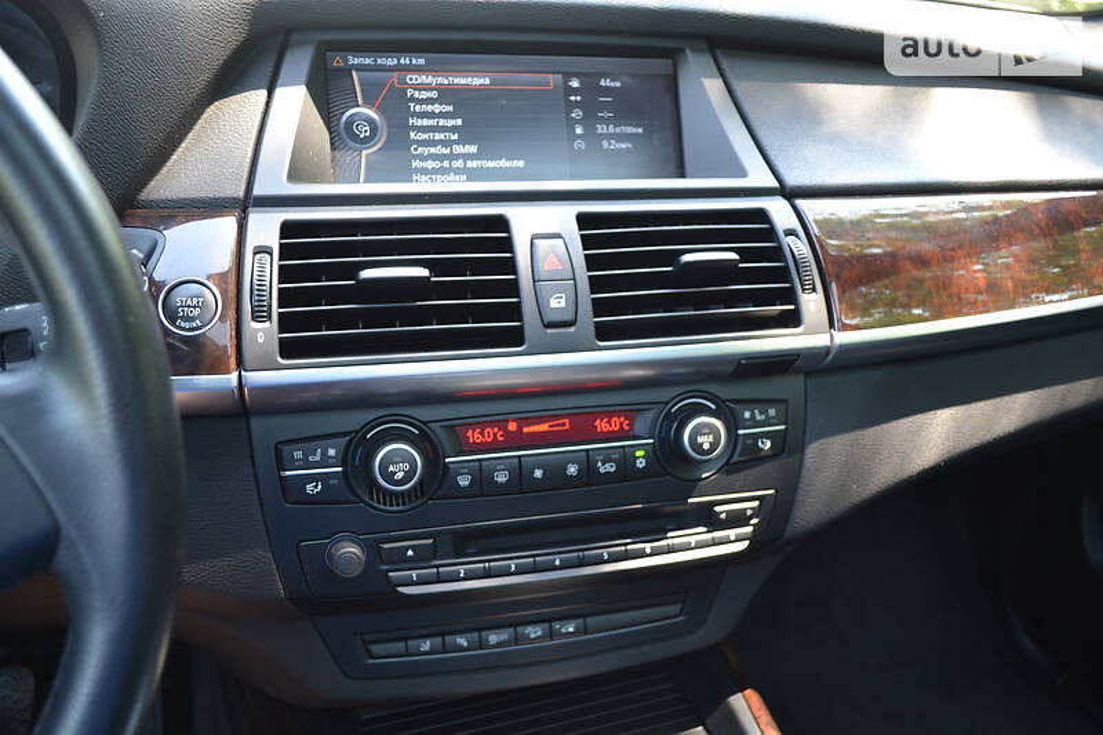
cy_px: 368
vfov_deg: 40.0
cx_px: 552
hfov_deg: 57.2
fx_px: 1011
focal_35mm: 33
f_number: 3.8
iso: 400
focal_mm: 22
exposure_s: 1/40
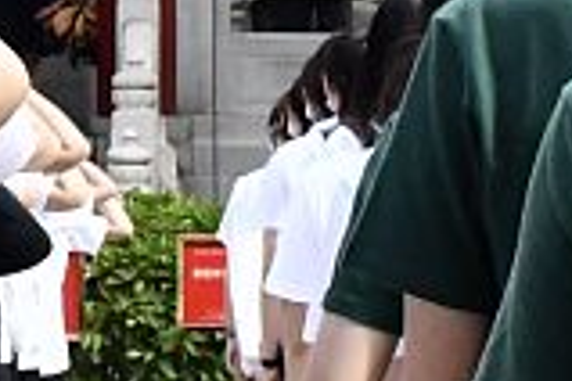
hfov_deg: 6.9
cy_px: 11
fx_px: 4671
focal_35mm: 294
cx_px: -327
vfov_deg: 4.7
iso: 2000
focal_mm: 26
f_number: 13
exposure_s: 1/640
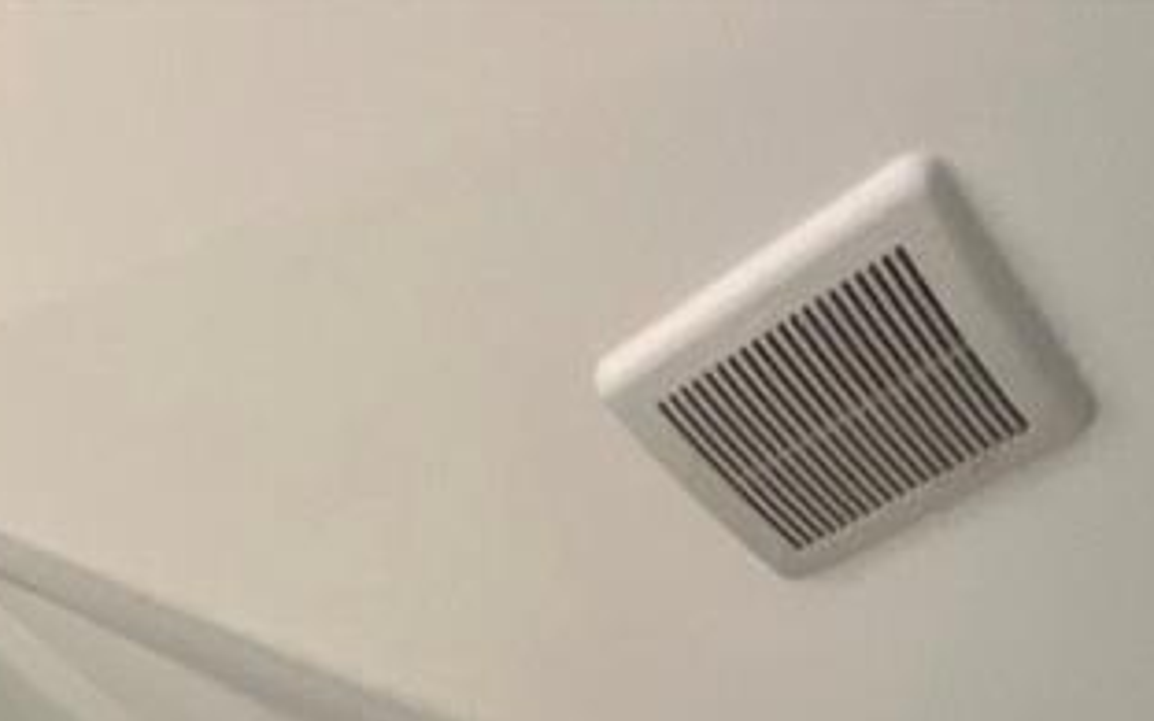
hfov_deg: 38.2
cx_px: 547
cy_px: 2207
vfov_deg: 11.2
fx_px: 1667
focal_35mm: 53
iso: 80
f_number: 1.8
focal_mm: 1.57
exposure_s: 1/30
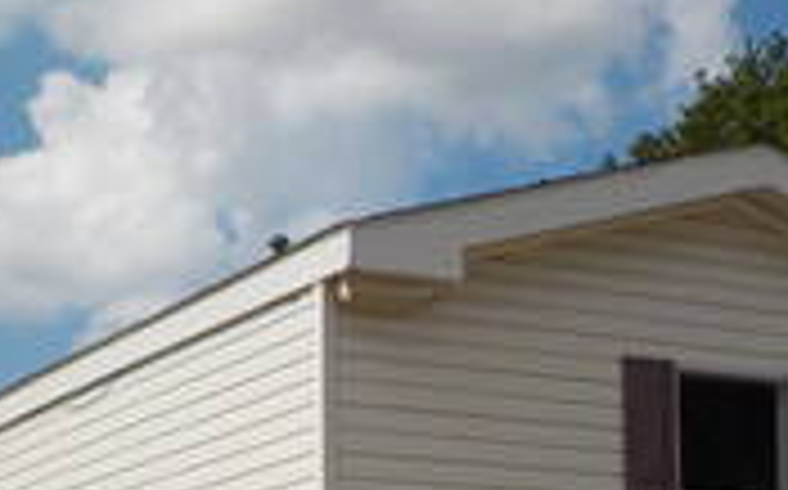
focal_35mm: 93
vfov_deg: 13.6
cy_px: 589
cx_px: 432
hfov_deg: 22.3
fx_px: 1995
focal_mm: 4.1
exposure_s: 1/640
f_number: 6.6
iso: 125
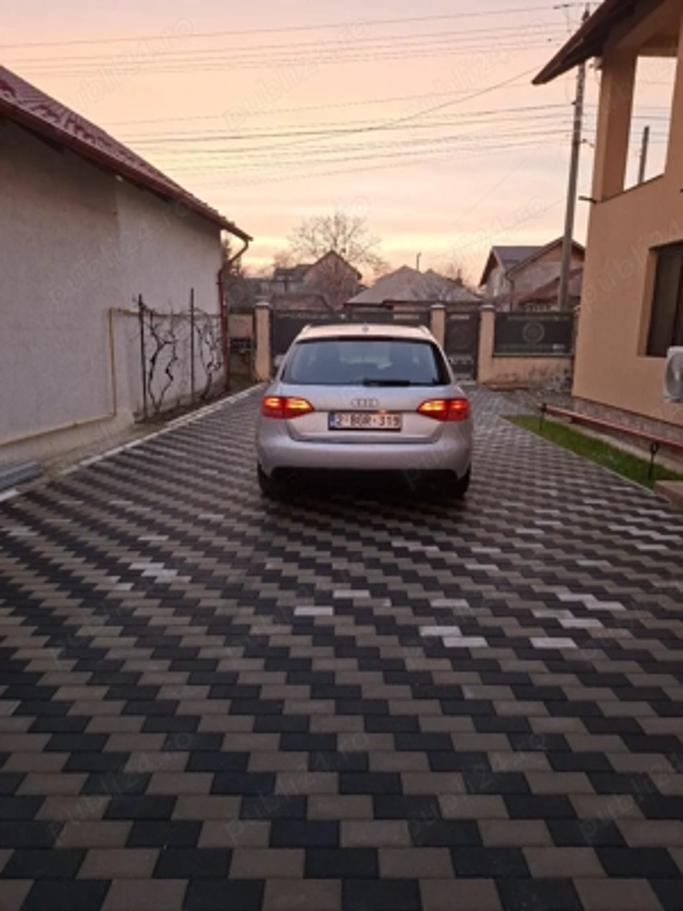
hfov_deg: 58.9
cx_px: 342
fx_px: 605
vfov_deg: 73.9
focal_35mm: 23
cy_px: 456
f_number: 1.8
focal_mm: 5.54
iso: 80
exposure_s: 1/100
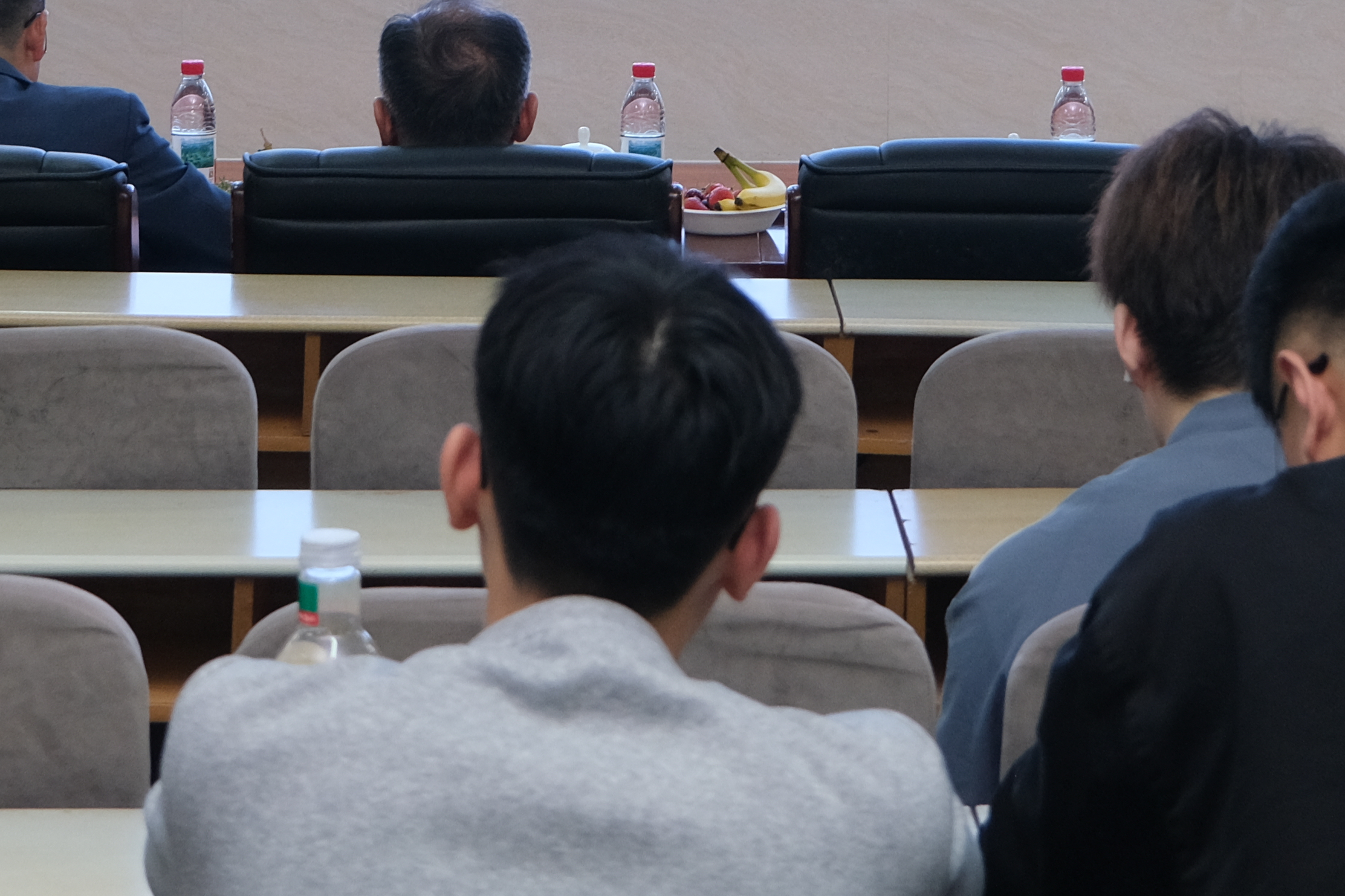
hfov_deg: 17.8
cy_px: -346
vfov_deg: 11.5
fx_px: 4296
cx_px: 644
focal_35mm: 115
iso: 800
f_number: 4
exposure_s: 1/60
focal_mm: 27.5
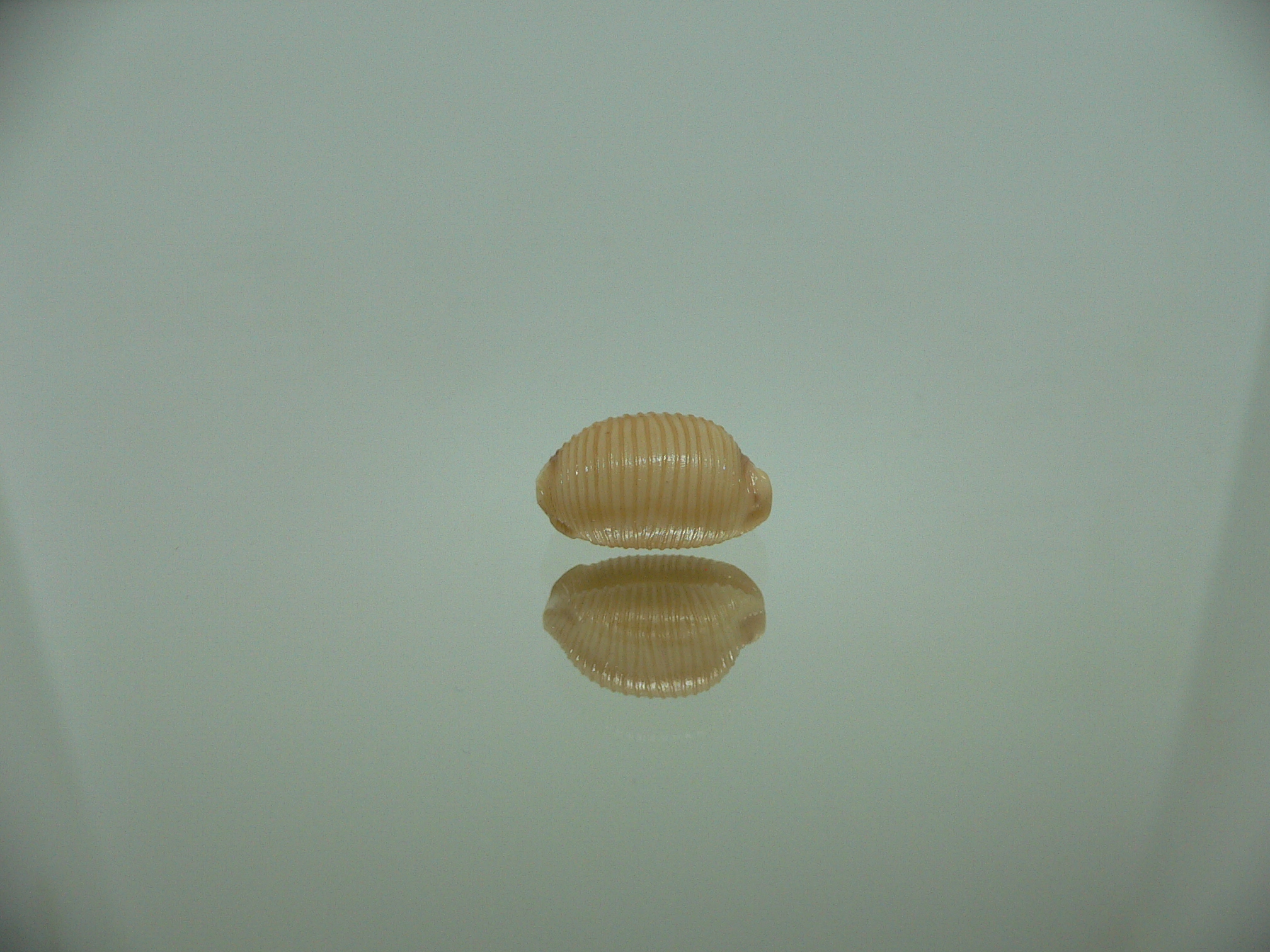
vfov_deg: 40.7
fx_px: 1284
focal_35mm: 35
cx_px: 635
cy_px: 476
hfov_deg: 52.6
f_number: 2.8
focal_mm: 4.6
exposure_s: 1/60
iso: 100
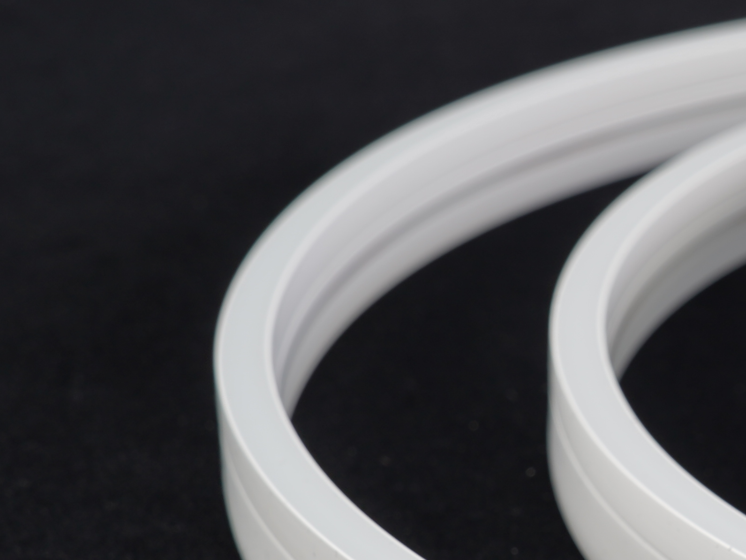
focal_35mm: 145
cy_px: 468
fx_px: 3126
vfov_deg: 10.2
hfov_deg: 13.0
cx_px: 1058
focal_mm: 40
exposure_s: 1/13
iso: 50
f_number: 8
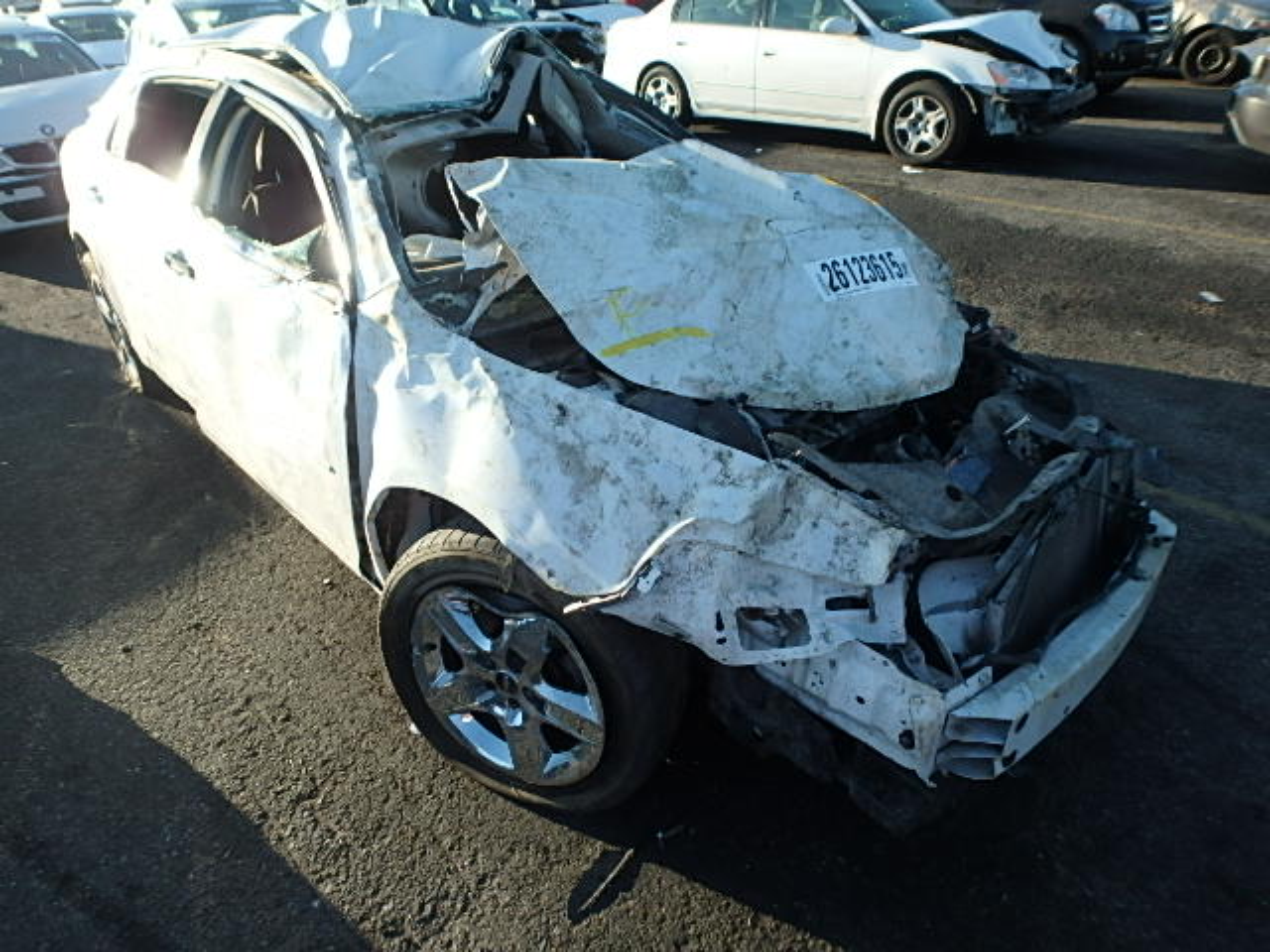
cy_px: 476
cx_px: 635
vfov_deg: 63.4
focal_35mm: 21
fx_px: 770
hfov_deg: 79.0
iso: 125
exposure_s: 1/320
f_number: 3.5
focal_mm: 3.7
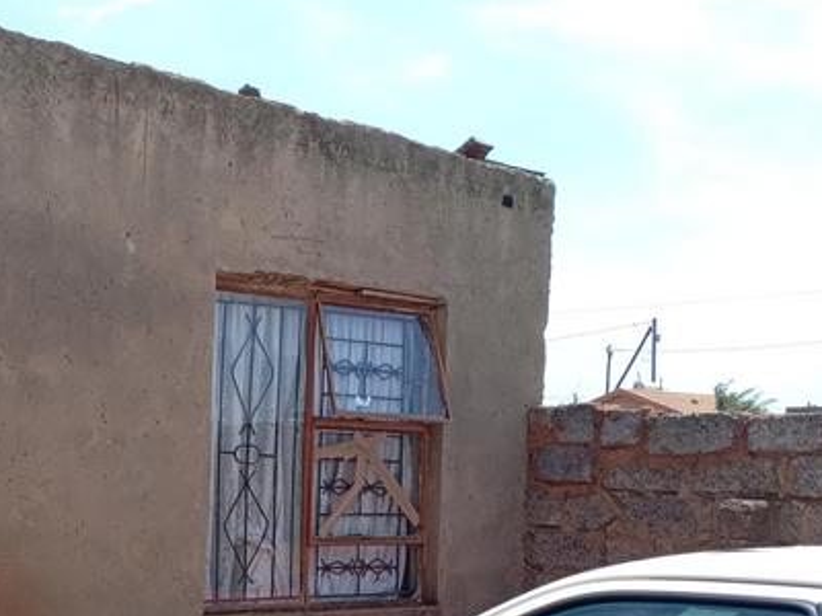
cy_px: 495
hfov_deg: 33.4
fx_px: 1282
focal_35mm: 54
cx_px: 58
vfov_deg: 26.5
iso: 103
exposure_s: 1/527
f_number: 1.8
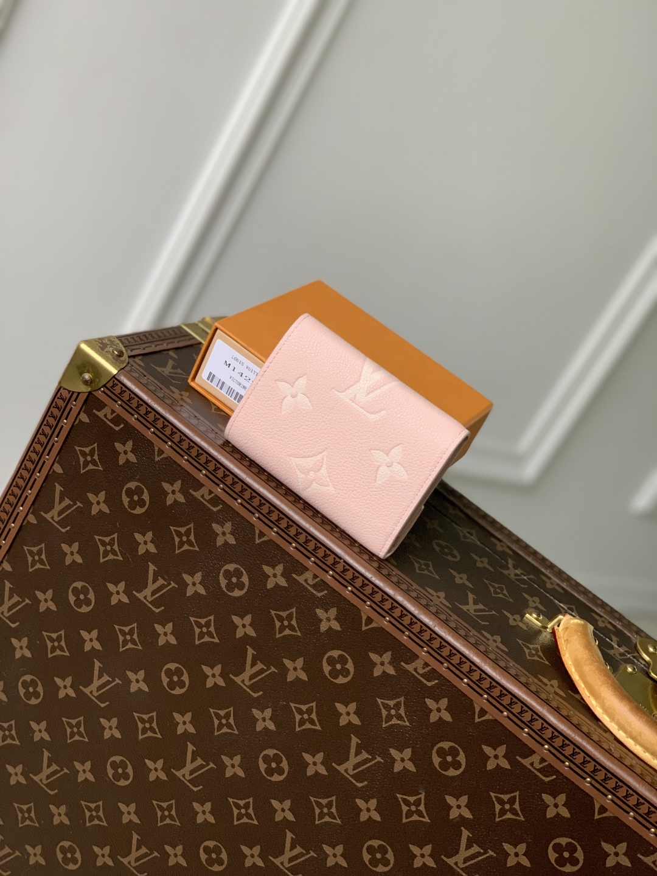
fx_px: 1316
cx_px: 328
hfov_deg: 28.0
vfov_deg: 36.8
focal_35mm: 52
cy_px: 438
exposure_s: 1/122
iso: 125
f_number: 2.4
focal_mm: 6
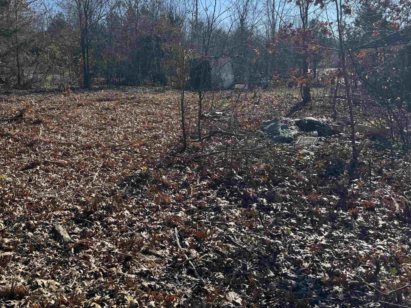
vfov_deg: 42.7
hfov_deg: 54.2
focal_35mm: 33
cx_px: 137
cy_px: 123
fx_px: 392
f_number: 1.78
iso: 80
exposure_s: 1/2833
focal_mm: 6.76
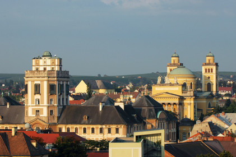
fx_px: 1002
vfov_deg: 9.0
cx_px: 118
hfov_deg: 13.4
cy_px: 78
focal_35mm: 153
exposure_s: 1/500
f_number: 5.6
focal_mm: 102
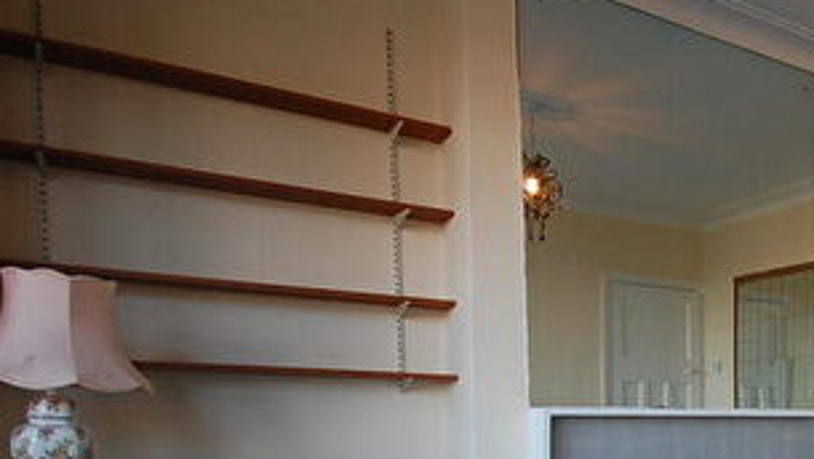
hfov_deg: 42.3
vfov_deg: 30.2
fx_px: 778
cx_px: 913
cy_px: 478
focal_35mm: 36
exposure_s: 1/60
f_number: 4
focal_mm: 10
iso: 400
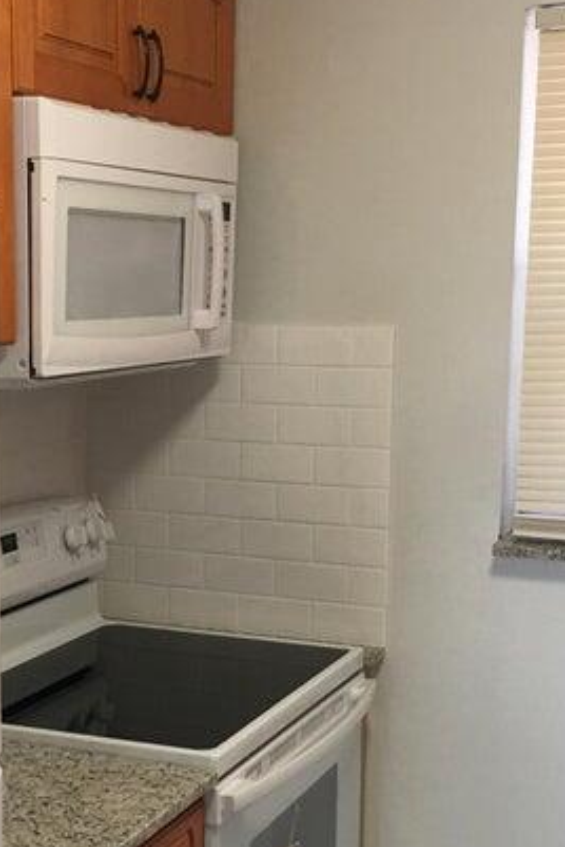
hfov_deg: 21.0
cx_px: 125
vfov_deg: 31.1
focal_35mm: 64
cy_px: 577
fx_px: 1507
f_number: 2.2
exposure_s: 1/30
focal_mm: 4.15
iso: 32
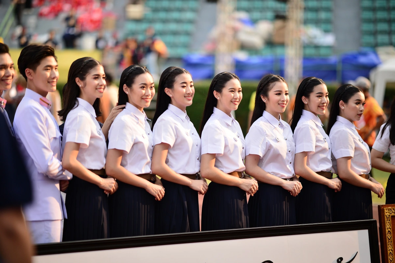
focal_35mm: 105
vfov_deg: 13.0
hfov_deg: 19.5
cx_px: 198
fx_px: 1152
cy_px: 132
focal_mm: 105
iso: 320
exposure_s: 1/4000
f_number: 1.4
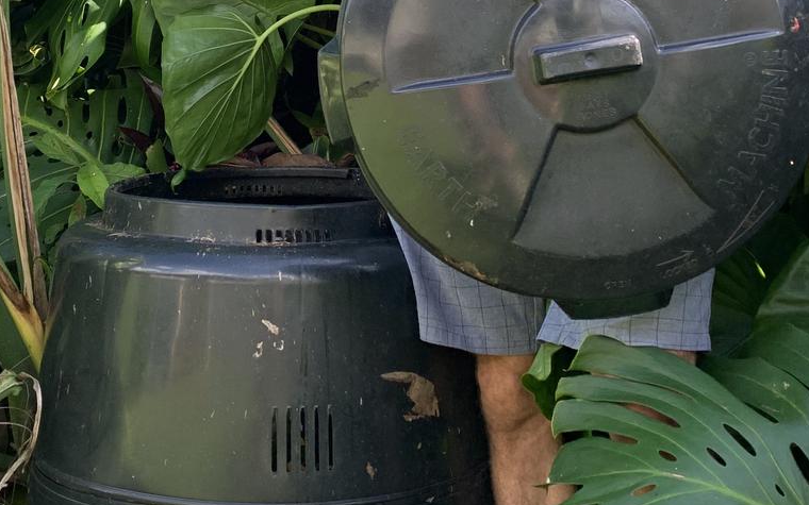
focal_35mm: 58
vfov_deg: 21.7
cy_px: 17
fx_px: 1279
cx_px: 277
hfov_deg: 34.8
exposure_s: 1/404
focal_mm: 4.25
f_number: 1.8
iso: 25
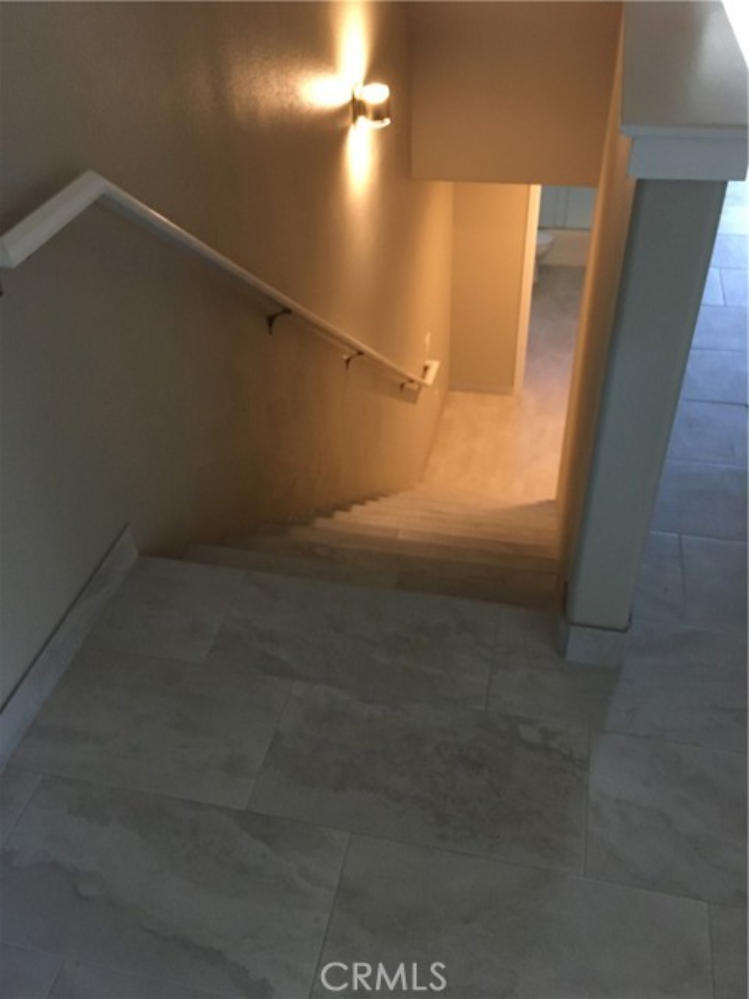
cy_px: 500
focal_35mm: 29
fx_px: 837
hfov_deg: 48.2
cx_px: 374
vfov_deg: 61.7
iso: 200
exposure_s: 1/30
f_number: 2.2
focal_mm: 4.15
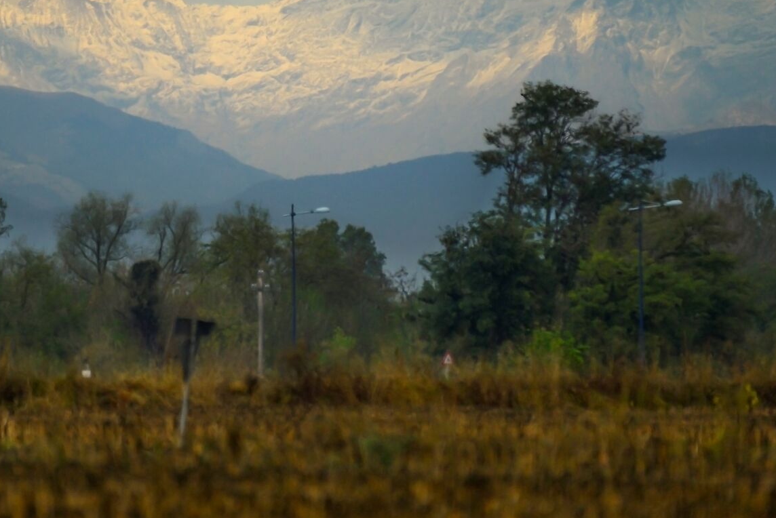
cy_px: 122
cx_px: 265
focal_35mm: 1049
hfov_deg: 2.0
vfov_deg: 1.3
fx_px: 22622
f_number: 5.6
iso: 800
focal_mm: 500
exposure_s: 1/6400
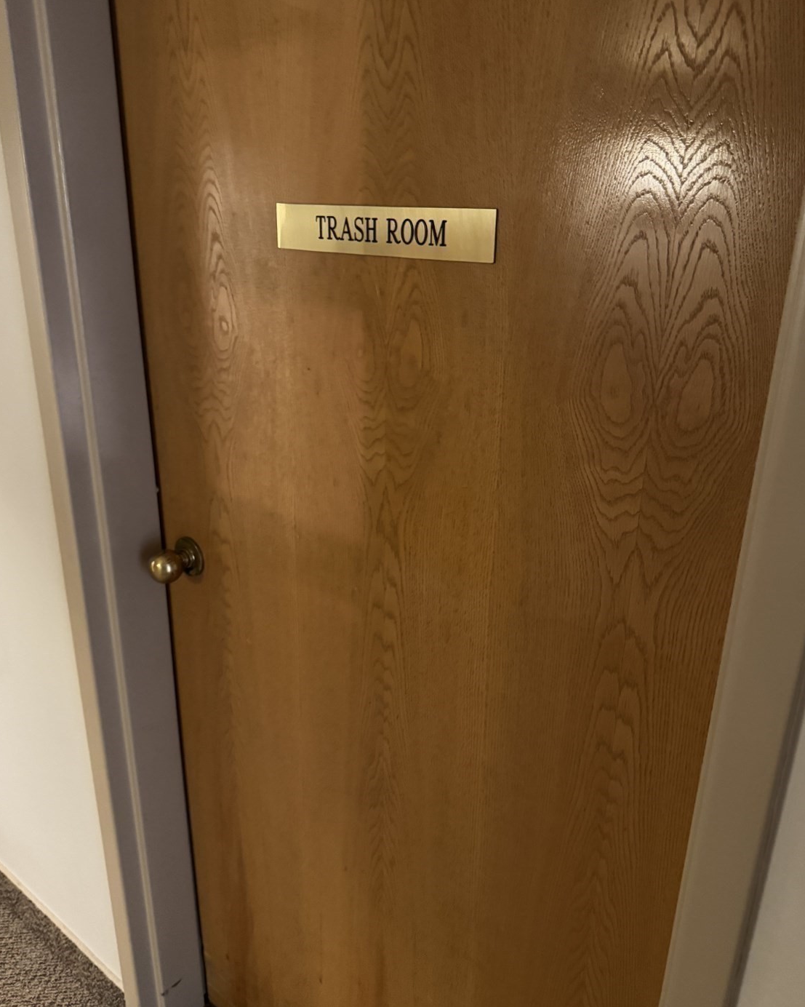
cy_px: 485
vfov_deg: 66.0
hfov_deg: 54.9
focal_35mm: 26
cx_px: 404
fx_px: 774
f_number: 1.78
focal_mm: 6.76
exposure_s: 1/30
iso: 1000
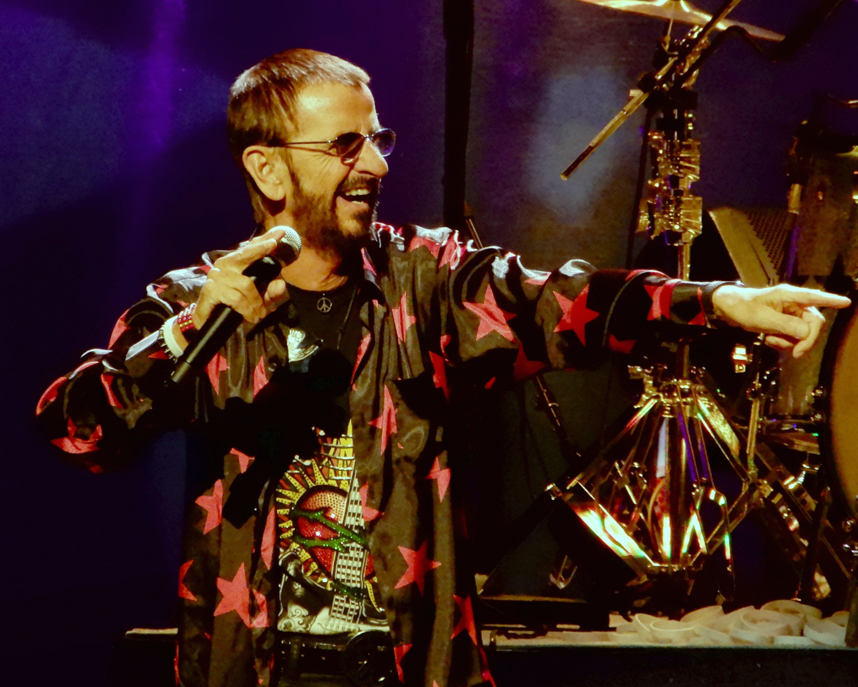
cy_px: 344
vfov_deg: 2.5
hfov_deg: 3.1
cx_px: 420
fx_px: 15895
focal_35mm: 626
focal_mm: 107
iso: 1600
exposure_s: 1/125
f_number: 6.3
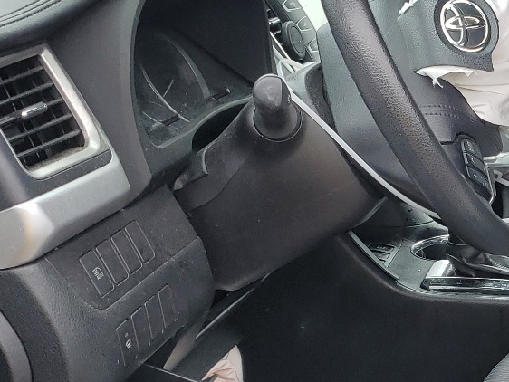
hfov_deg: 24.6
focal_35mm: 74
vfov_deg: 19.8
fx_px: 1089
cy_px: 287
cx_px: 559
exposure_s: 1/625
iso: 50
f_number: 1.5
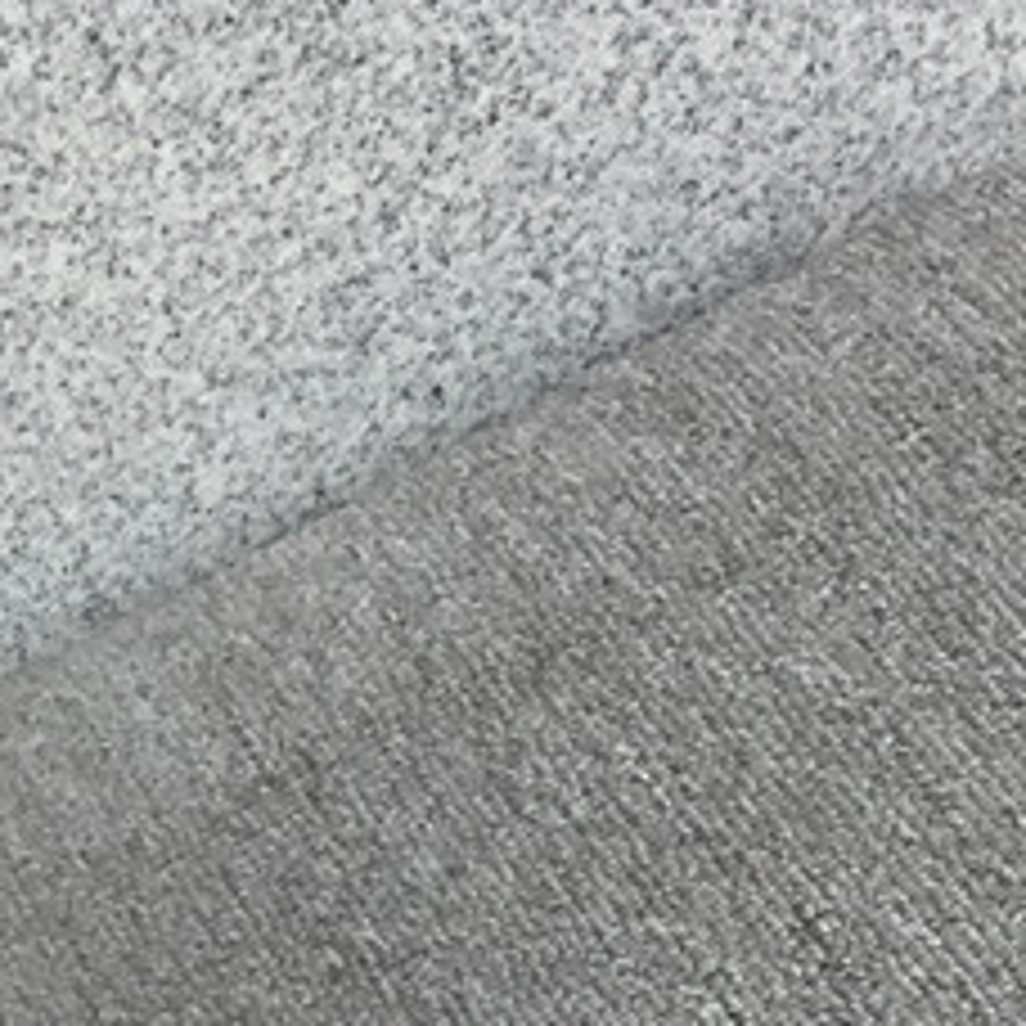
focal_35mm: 108
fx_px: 3622
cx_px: -405
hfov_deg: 15.2
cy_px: 1249
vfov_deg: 15.5
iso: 25
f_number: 2.4
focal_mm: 3.3
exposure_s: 1/324
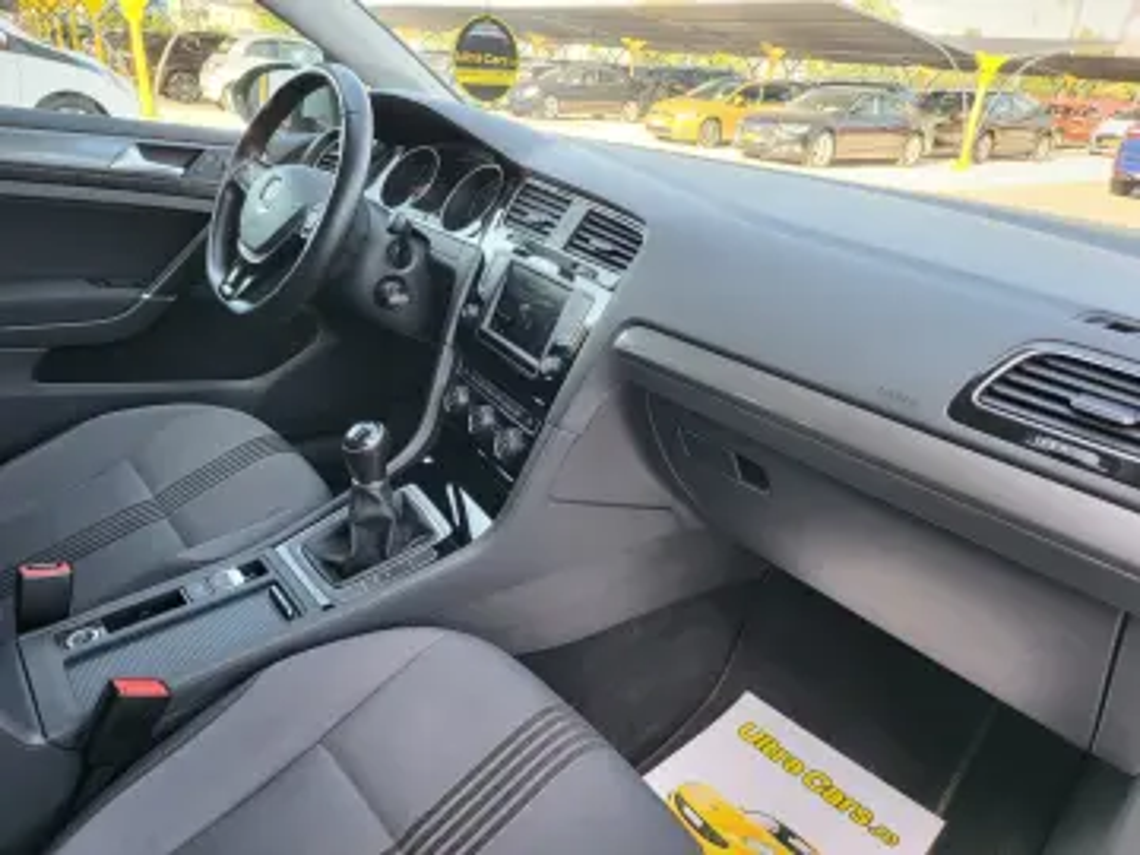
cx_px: 570
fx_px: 790
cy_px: 428
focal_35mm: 24
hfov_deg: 71.6
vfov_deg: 56.8
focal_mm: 5
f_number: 1.8
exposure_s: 1/100
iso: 80
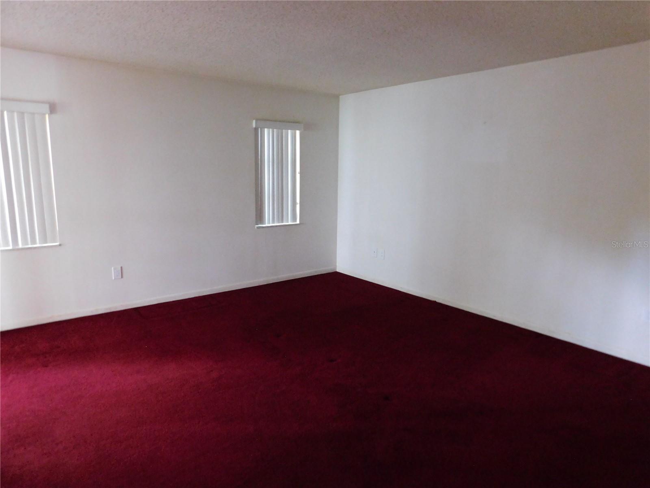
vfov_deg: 58.9
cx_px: 325
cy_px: 244
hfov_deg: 73.9
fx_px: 432
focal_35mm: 23
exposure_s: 1/6
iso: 800
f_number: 3
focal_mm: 4
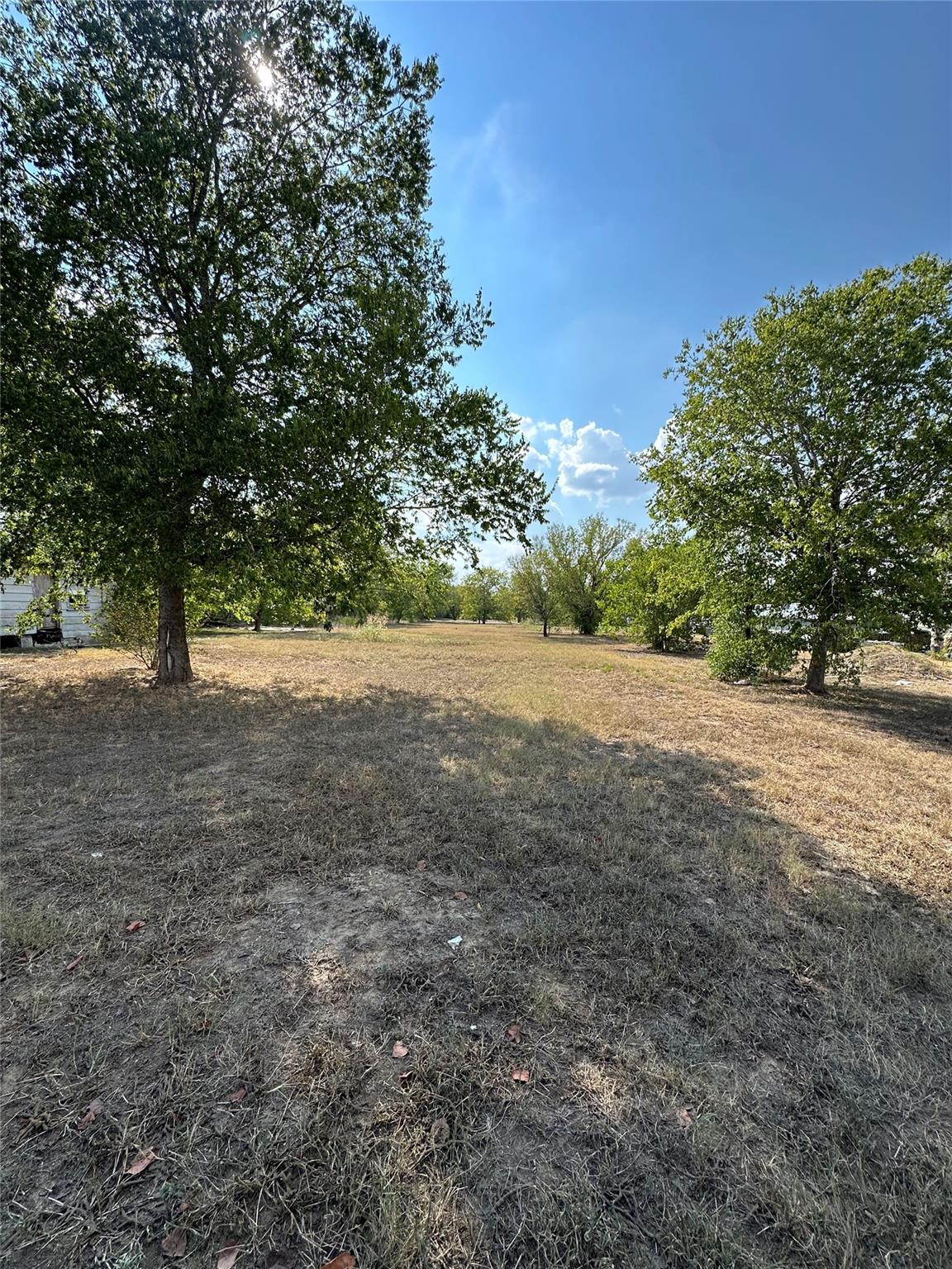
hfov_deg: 85.7
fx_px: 513
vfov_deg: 102.1
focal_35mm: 14
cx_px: 476
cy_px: 634
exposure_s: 1/1304
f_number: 2.2
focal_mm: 2.22
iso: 50
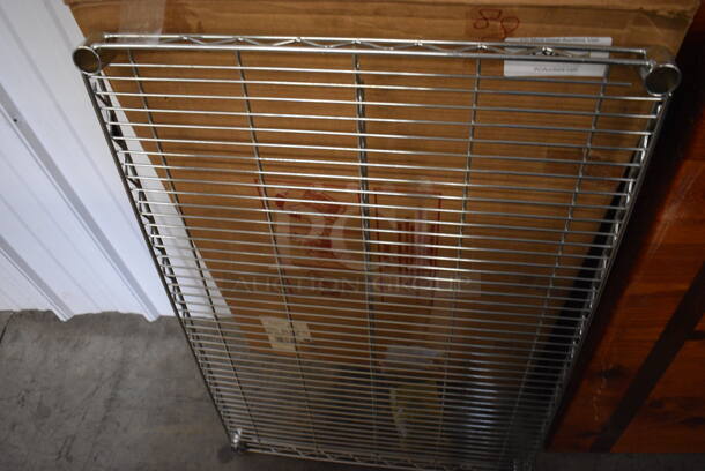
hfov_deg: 61.9
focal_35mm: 30
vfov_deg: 43.7
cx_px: 352
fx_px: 588
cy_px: 236
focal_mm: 20
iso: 2800
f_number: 3.5
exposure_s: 1/125
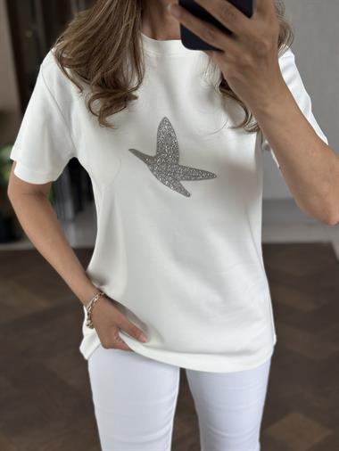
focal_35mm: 48
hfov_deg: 30.3
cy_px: 226
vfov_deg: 39.6
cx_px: 170
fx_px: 626
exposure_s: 1/103
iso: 125
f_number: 1.78
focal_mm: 6.86
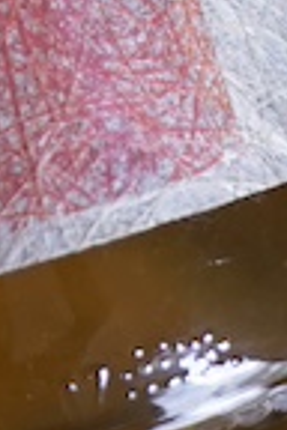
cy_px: -641
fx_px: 4723
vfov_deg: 5.1
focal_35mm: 395
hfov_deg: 3.4
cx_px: -483
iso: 500
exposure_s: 1/100
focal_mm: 38
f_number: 2.8
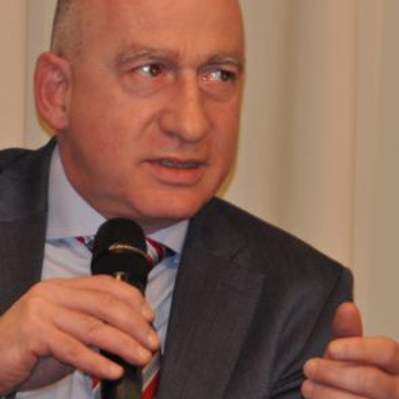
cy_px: 157
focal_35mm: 555
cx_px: 141
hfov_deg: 3.2
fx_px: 7238
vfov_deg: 3.2
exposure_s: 1/125
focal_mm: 200
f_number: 6.3
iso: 720
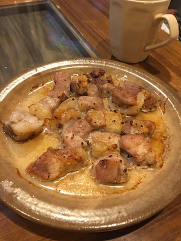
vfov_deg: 61.7
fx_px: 202
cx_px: 90
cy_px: 120
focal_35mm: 29
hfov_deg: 48.2
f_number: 2.2
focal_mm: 4.15
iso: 50
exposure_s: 1/4
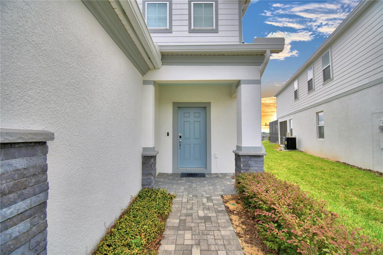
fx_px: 160
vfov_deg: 77.3
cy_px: 128
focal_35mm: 15
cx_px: 192
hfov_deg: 100.4
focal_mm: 10
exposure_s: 1/800
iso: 100
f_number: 4.5
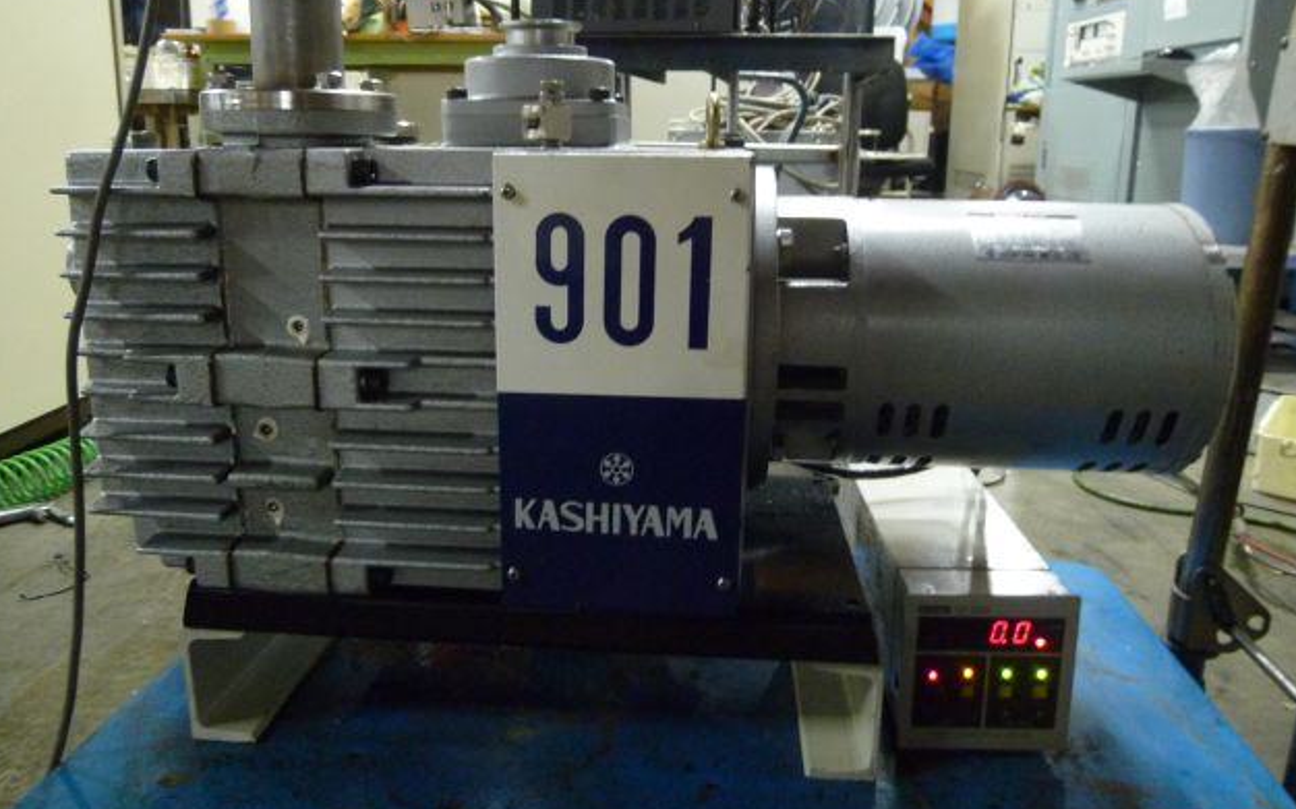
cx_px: 640
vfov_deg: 47.4
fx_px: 918
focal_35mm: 26
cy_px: 337
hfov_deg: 70.4
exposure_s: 1/6
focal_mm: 4.3
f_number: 2.2
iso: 400
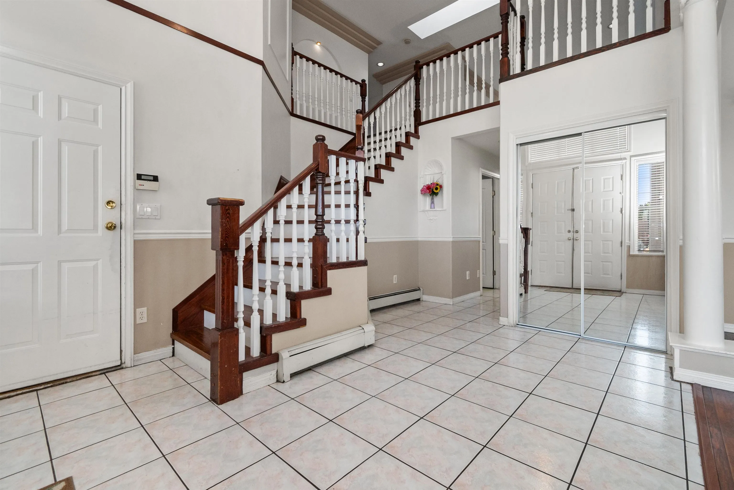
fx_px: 306
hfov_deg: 100.4
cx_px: 367
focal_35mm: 15
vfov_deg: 77.3
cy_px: 245
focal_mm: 10
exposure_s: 1/60
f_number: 7.1
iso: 320
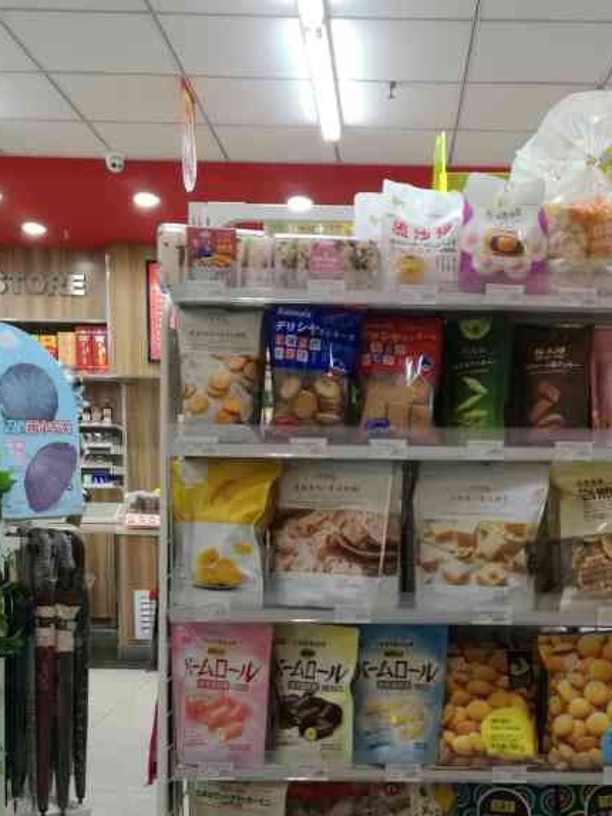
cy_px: 640
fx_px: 1037
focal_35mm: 44
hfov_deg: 32.6
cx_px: 410
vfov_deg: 41.3
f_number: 2
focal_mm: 4.04
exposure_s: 1/33.3
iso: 100
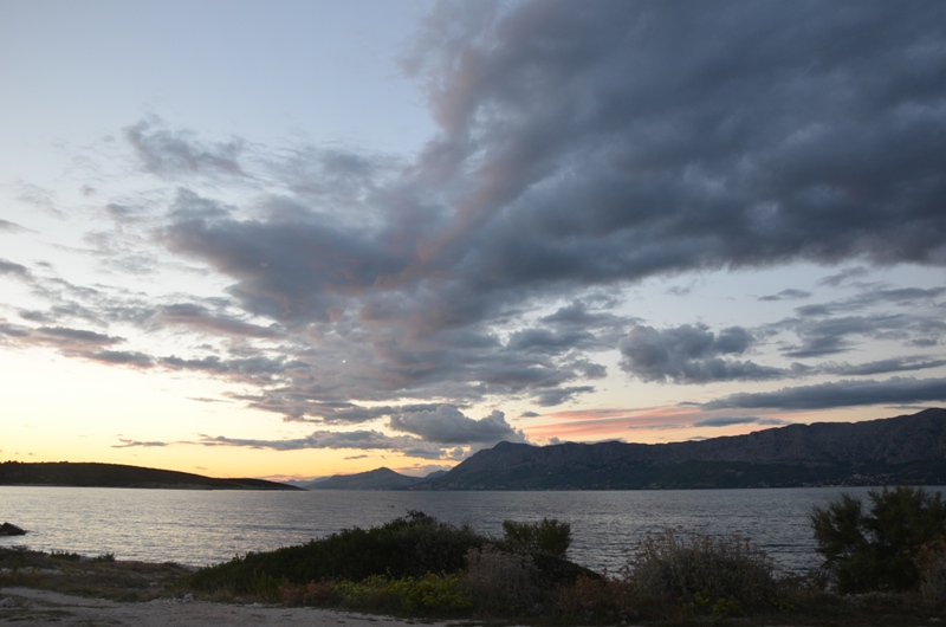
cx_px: 473
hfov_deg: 67.5
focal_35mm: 27
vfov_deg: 47.7
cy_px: 314
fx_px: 708
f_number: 8
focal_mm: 18
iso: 400
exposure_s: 1/20
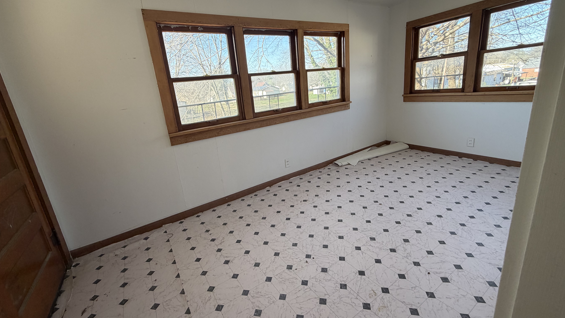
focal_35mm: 16
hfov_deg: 99.4
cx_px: 281
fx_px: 240
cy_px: 145
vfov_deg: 67.0
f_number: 2.2
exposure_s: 1/121
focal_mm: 2.22
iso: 64
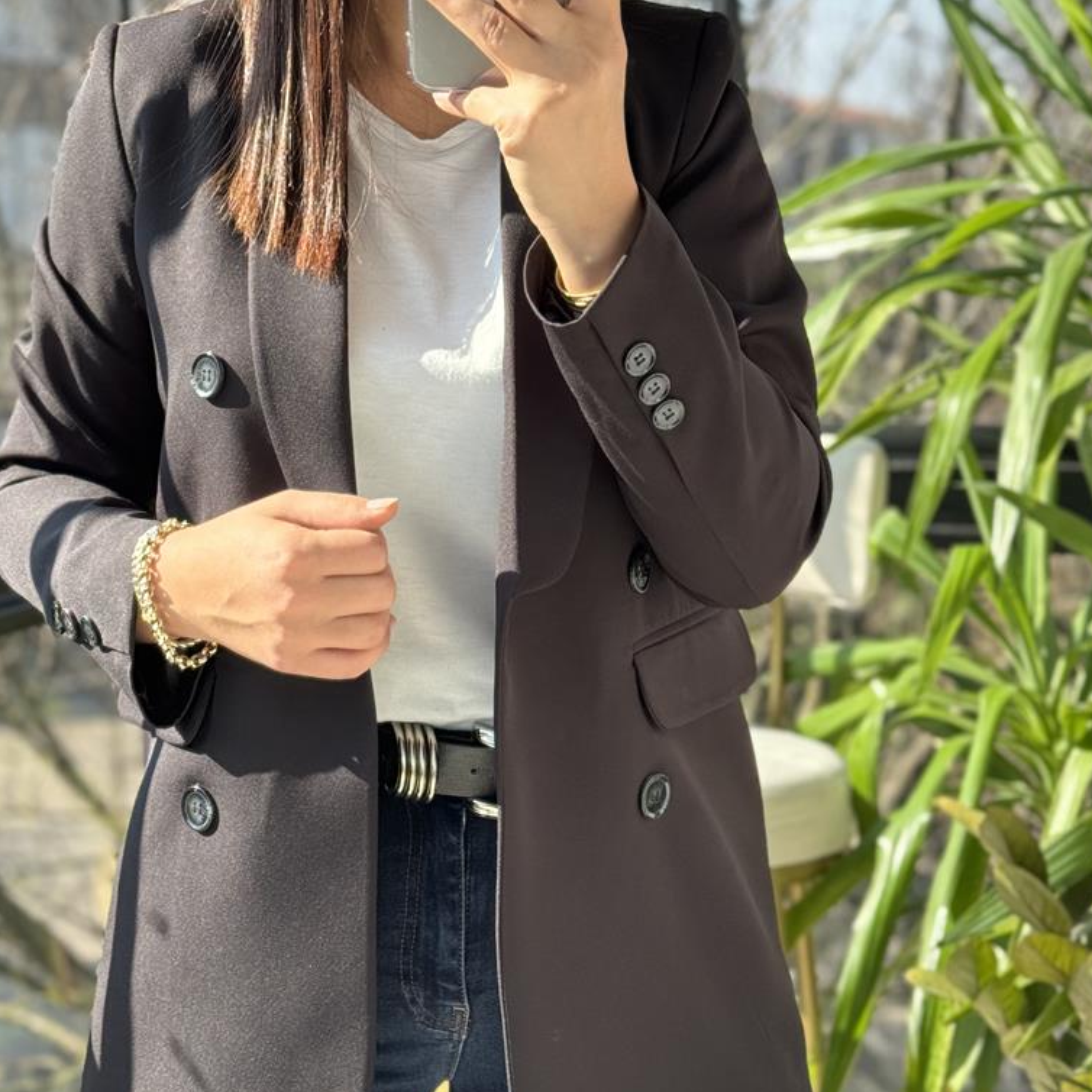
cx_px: 488
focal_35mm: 75
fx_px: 2677
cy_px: 408
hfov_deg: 23.0
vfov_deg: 23.0
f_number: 1.78
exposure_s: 1/379
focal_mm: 6.86
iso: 64
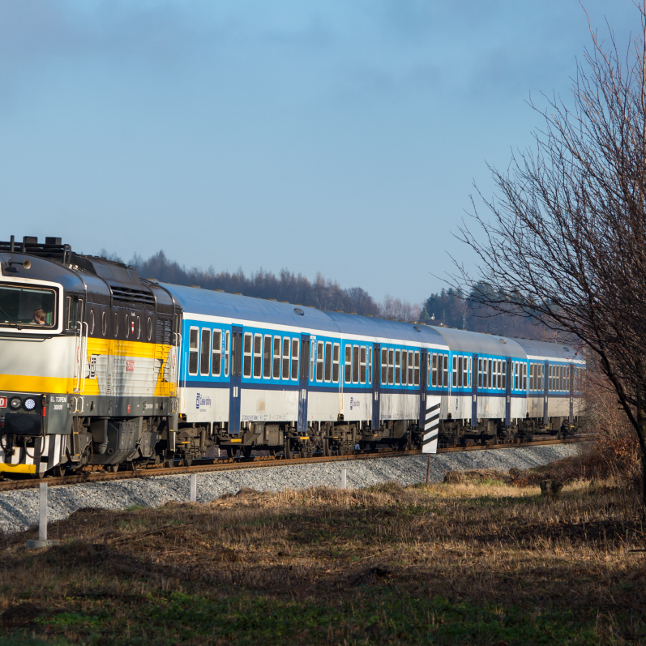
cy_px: 323
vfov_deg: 8.0
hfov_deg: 8.0
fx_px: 4645
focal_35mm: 220
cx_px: 250
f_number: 8
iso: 200
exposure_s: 1/500
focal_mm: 115
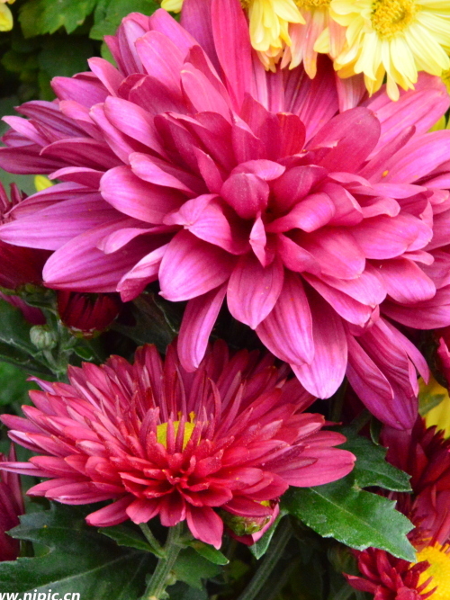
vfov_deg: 3.7
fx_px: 9207
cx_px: 351
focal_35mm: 531
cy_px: 305
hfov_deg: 2.8
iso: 6400
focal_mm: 240
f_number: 22
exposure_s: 1/250
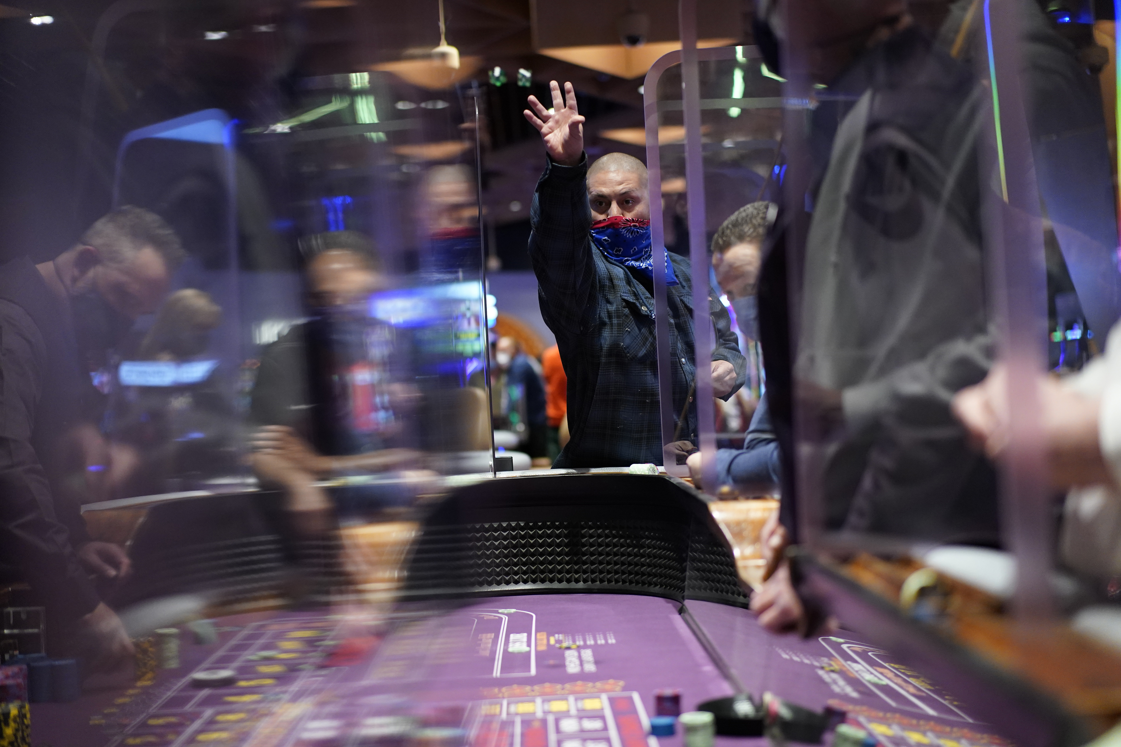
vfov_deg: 24.6
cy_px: 374
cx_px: 560
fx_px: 1713
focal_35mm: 55
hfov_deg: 36.2
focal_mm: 55
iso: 2500
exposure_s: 1/400
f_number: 1.8
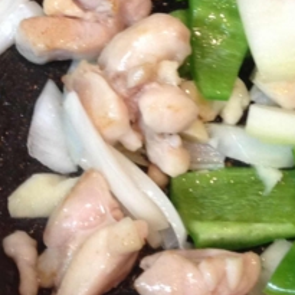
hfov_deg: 15.1
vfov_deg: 15.1
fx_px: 1099
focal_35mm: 114
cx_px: 279
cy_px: 29
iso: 125
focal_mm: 4.13
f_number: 2.4
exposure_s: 1/20
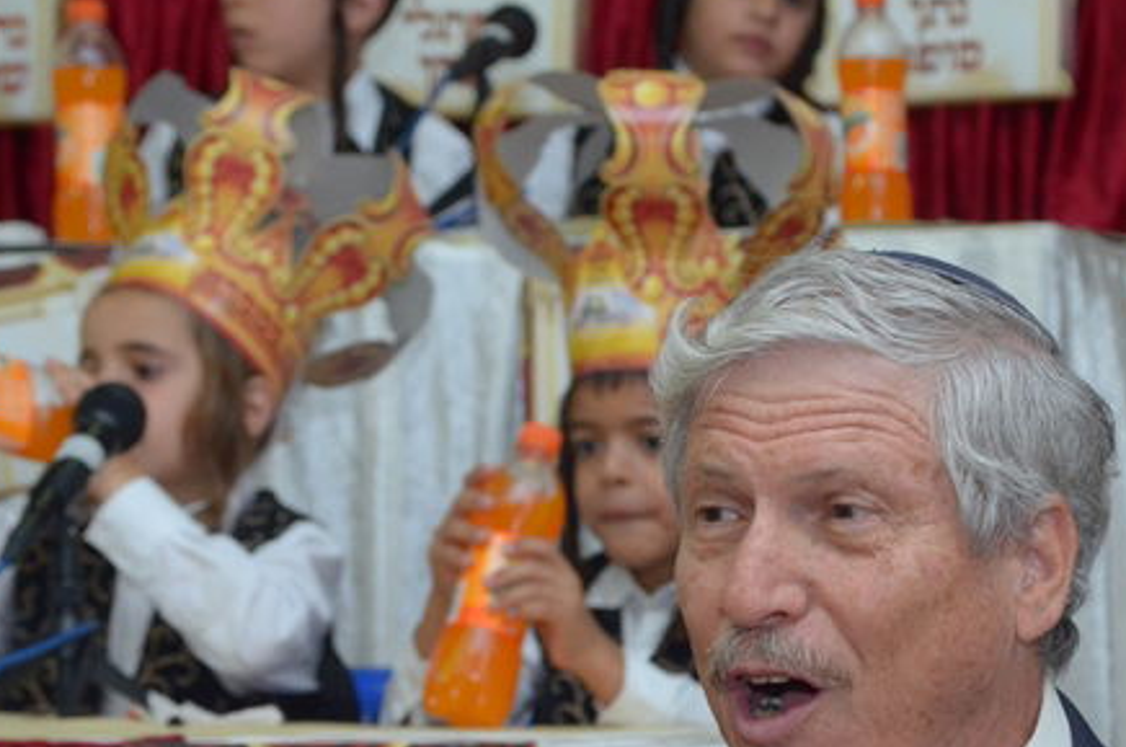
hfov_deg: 11.0
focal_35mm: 187
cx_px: 790
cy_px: 610
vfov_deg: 7.3
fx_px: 5838
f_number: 6.3
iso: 1250
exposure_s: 1/125
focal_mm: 68
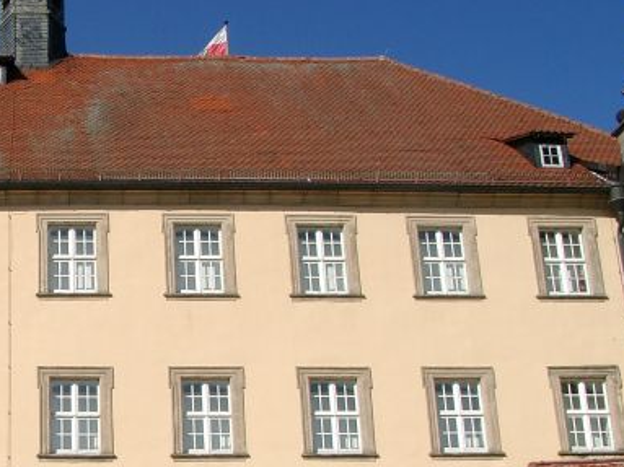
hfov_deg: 26.0
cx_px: -5
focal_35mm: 71
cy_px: 317
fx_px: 1279
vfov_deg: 20.6
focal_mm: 7.13
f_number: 5.6
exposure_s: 1/566
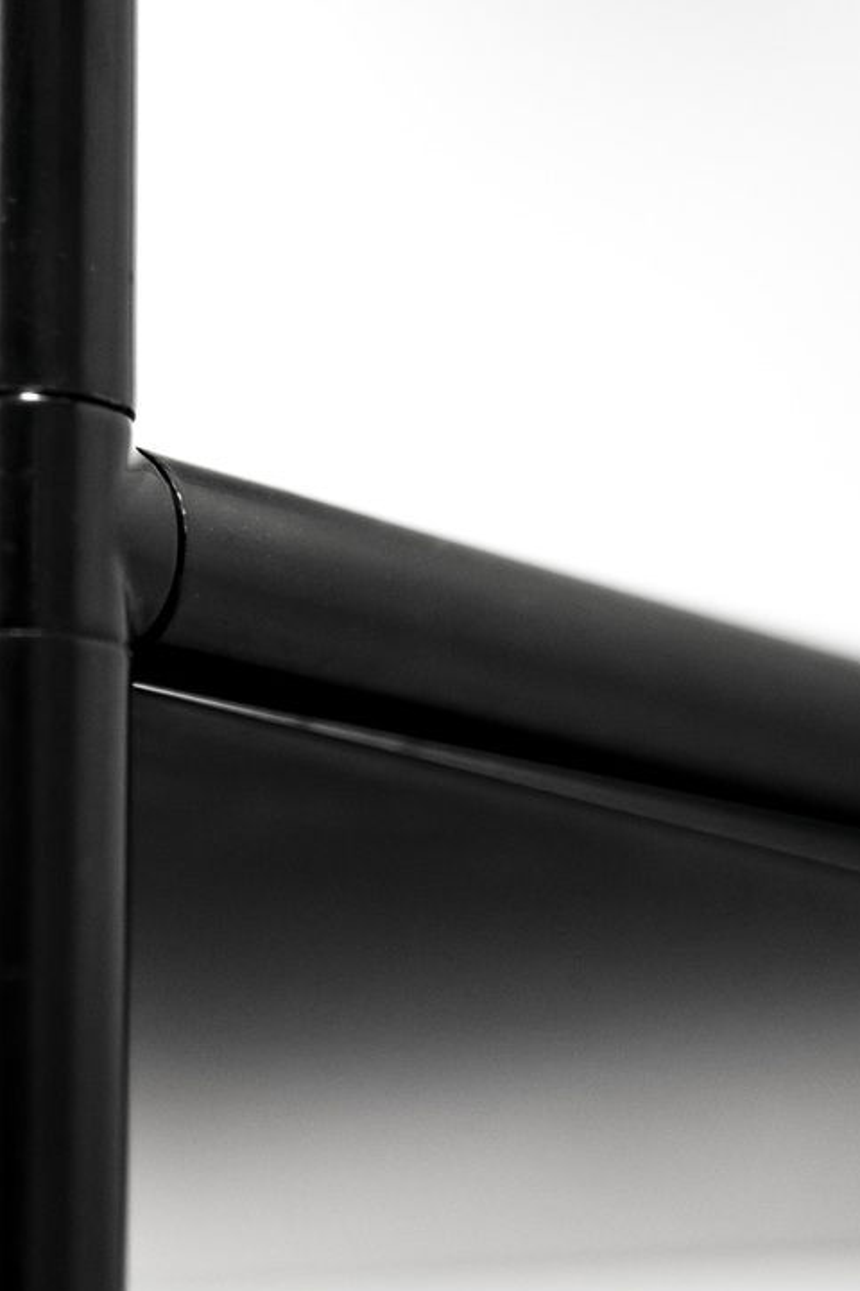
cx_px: 99
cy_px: 482
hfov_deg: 7.2
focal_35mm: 191
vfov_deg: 10.8
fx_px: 6850
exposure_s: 1/100
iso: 1800
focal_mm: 86
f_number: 4
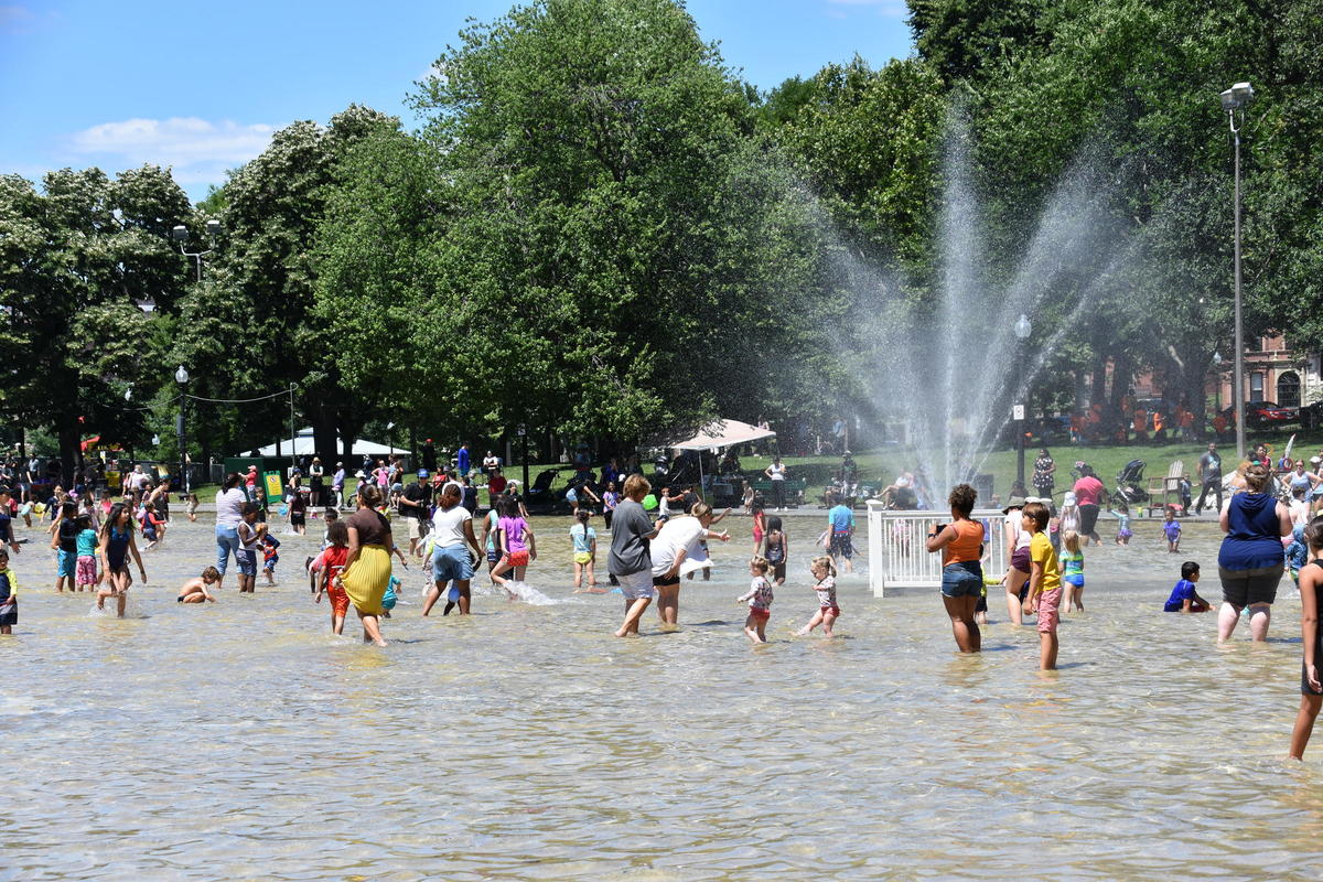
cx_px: 662
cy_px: 441
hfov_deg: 22.6
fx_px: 3307
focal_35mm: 90
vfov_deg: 15.2
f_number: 8
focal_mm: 60
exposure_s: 1/500
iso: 200
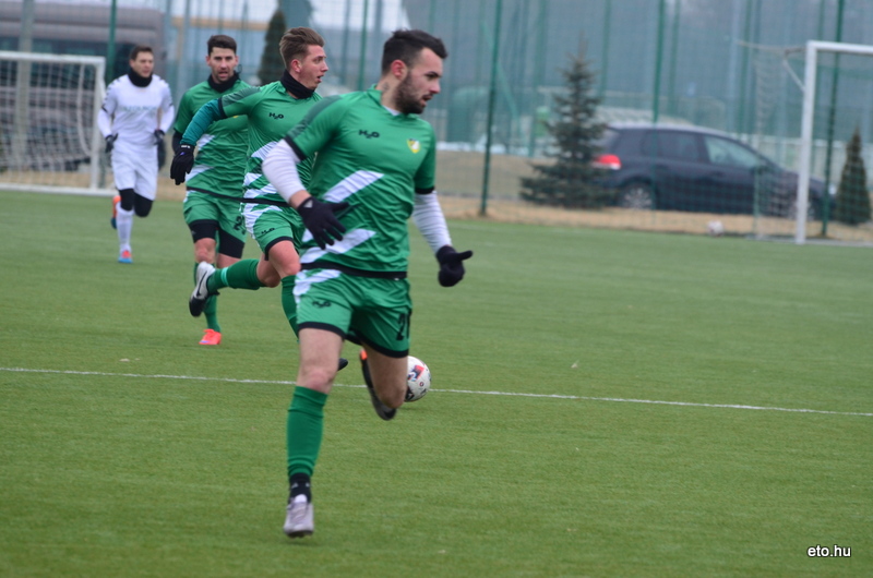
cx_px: 436
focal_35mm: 300
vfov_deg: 4.6
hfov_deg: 6.9
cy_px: 289
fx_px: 7260
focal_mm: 200
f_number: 5.3
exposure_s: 1/400
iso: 640
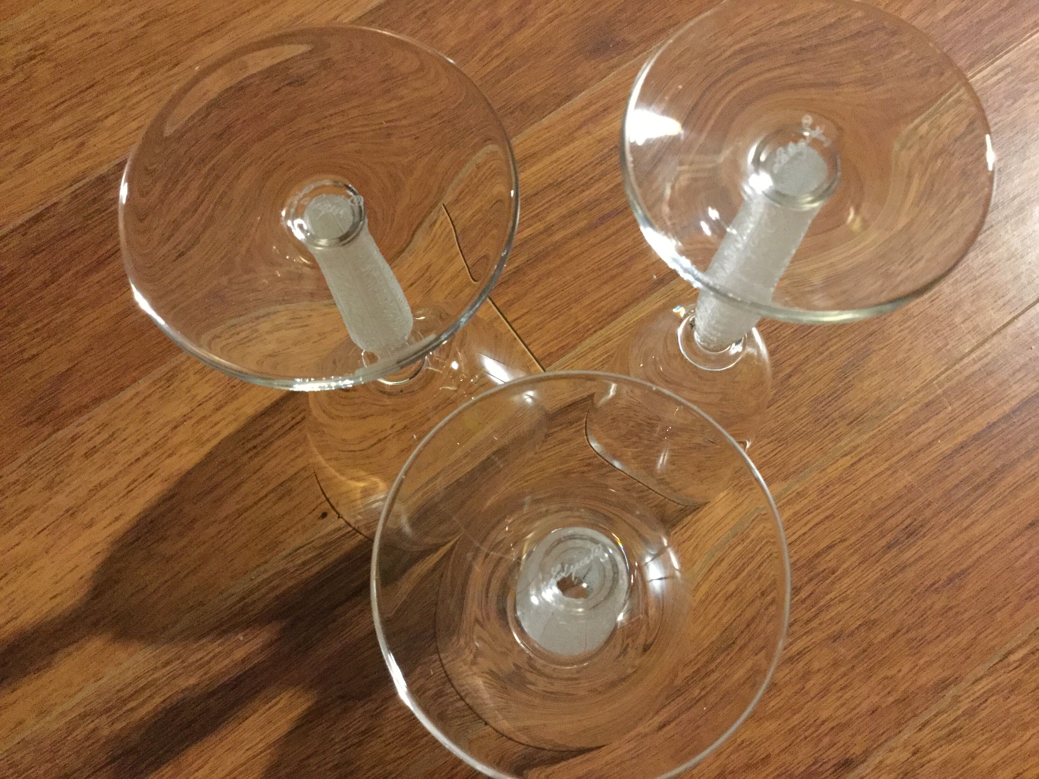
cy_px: 390
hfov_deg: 58.4
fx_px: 930
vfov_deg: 45.4
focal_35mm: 31
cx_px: 520
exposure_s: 1/17
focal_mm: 3.3
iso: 640
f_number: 2.4
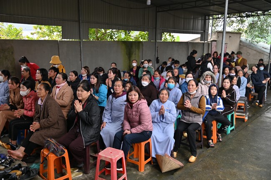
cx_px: 136
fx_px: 241
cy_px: 90
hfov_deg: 58.8
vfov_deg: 41.0
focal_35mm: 32
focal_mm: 32
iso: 125
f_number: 4.5
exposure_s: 1/40
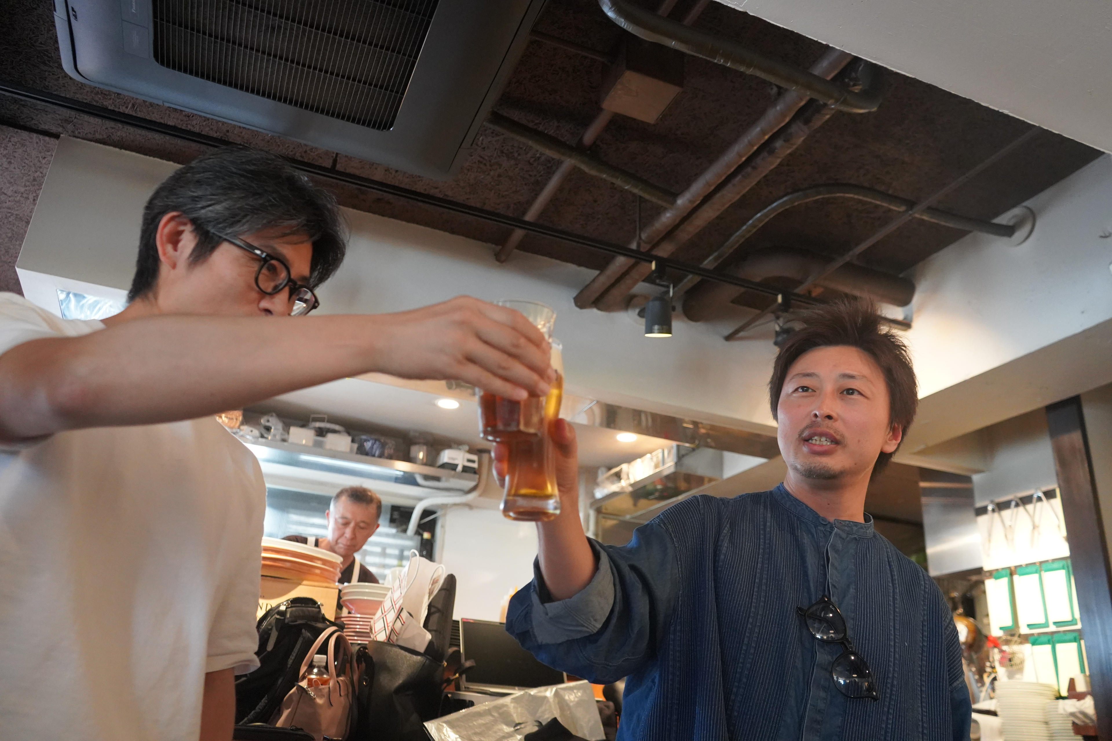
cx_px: 556
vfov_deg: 46.4
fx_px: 865
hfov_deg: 65.5
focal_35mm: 28
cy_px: 370
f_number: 4
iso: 8000
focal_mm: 28
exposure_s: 1/160
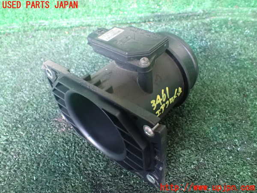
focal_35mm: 30
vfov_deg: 46.8
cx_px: 128
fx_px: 223
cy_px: 96
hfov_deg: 60.0
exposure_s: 1/15
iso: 1600
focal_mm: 5.4
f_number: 2.3
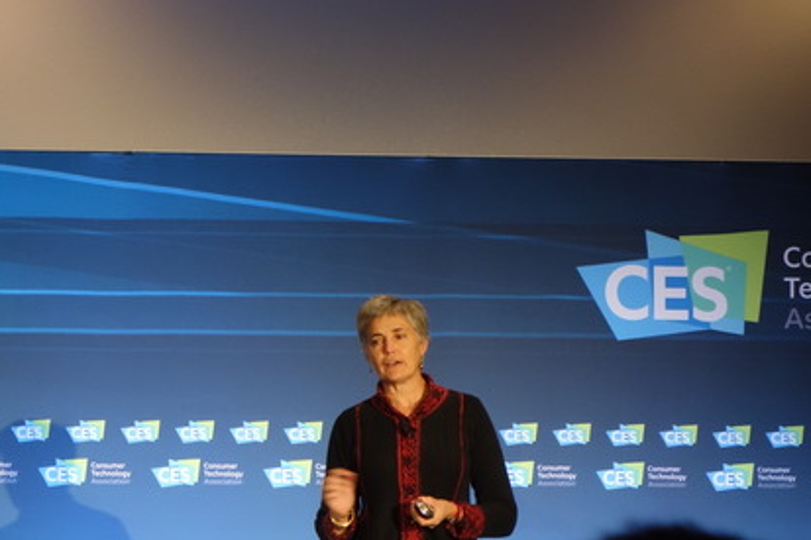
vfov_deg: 7.2
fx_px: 4278
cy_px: 337
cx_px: 147
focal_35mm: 190
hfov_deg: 10.8
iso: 800
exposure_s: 1/30
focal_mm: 37.01
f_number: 4.9
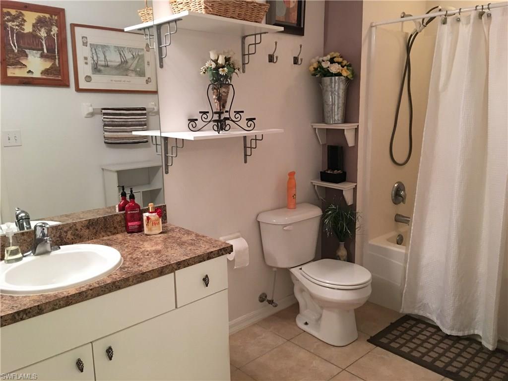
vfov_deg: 48.2
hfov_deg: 61.7
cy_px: 190
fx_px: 426
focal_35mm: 29
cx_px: 254
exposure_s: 1/15
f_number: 2.2
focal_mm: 4.15
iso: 100
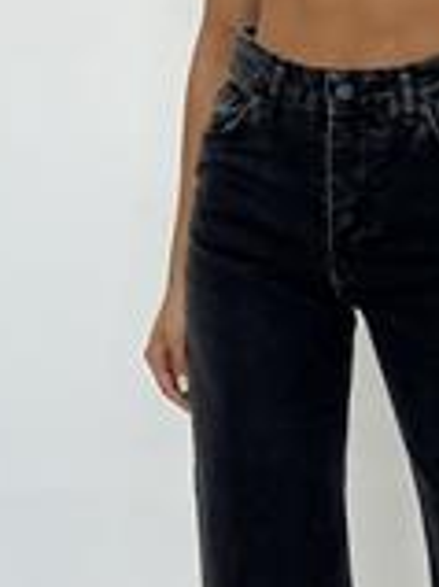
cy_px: 270
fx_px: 1846
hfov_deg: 13.4
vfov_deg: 18.1
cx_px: 402
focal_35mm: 109
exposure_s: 1/211
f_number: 1.5
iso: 40
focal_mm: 5.7
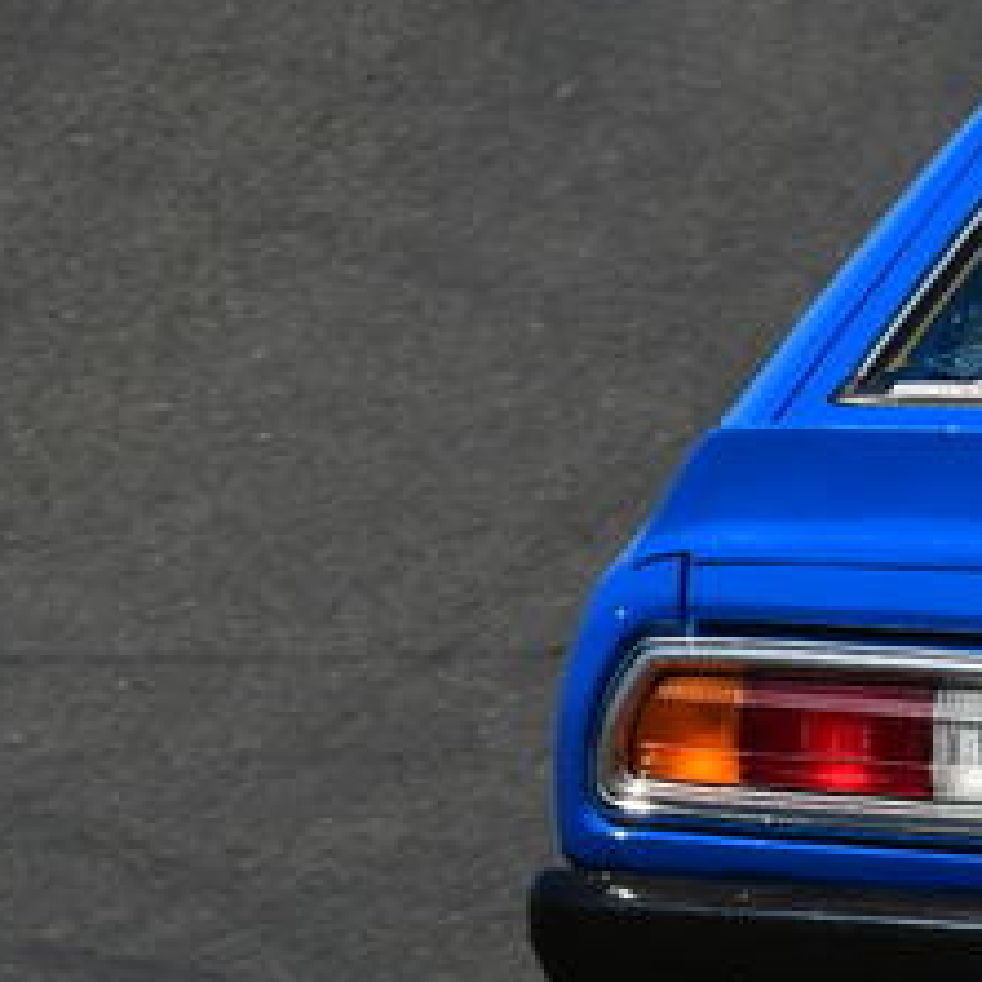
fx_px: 62040
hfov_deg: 0.9
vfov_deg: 0.9
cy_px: 369
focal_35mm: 1933
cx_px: 1500
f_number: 13
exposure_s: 1/640
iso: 500
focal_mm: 420
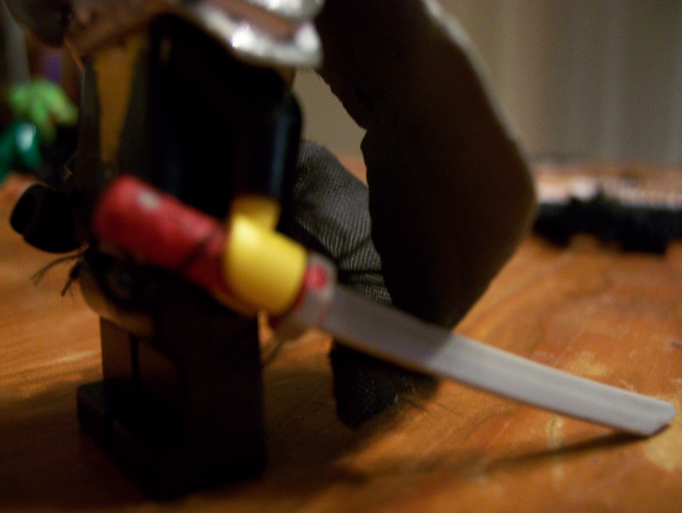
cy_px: 256
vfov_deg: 39.7
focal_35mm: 36
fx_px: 710
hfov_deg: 51.3
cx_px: 341
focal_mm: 6
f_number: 2.8
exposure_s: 1/8
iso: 160
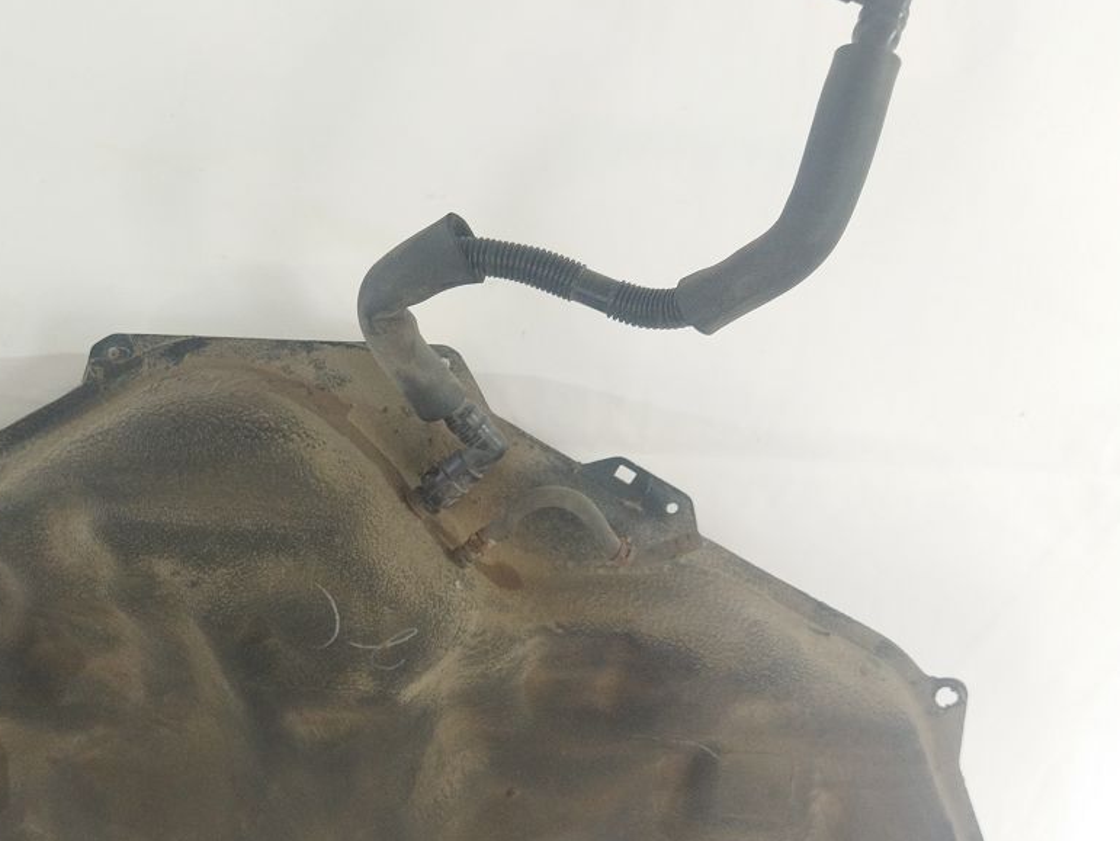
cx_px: 338
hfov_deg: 43.9
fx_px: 1360
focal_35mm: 42
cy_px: 593
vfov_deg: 33.9
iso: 181
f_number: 1.79
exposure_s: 1/50
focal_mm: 4.71
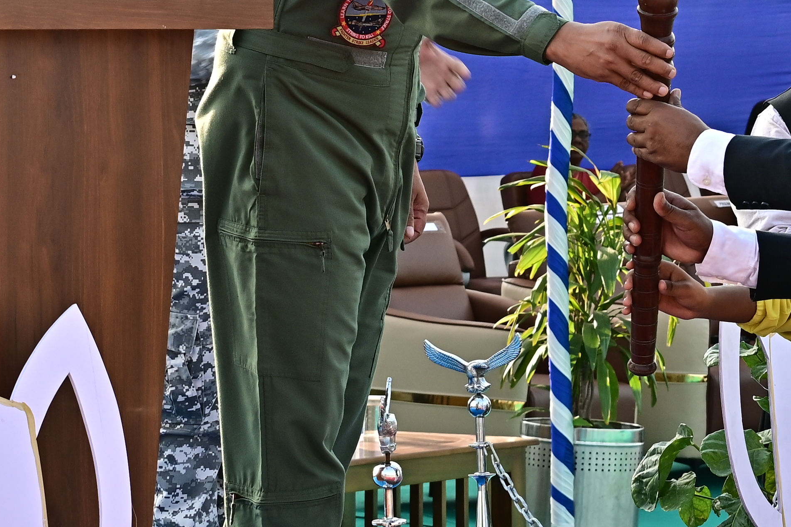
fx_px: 4811
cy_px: -14
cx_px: 657
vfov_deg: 6.3
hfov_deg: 9.4
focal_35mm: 219
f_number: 7.1
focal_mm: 50
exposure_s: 1/125
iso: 125
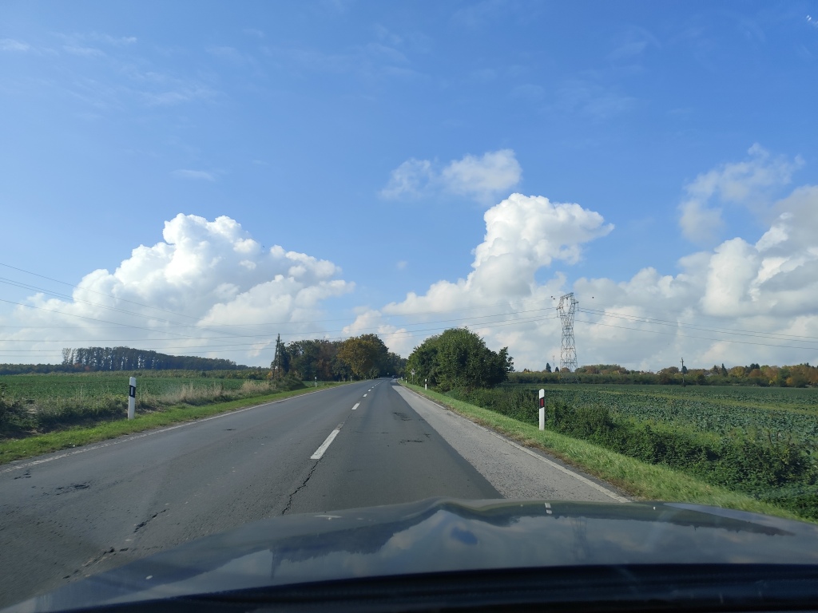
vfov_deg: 58.9
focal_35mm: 23
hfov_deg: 73.9
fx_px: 544
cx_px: 409
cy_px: 306
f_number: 1.65
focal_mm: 6.14
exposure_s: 1/764
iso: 50
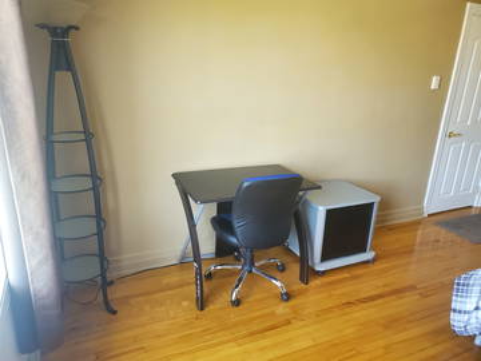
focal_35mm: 26
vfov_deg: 53.1
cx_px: 240
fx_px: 361
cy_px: 180
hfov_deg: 67.3
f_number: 2.4
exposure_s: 1/40
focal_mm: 4.3
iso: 320
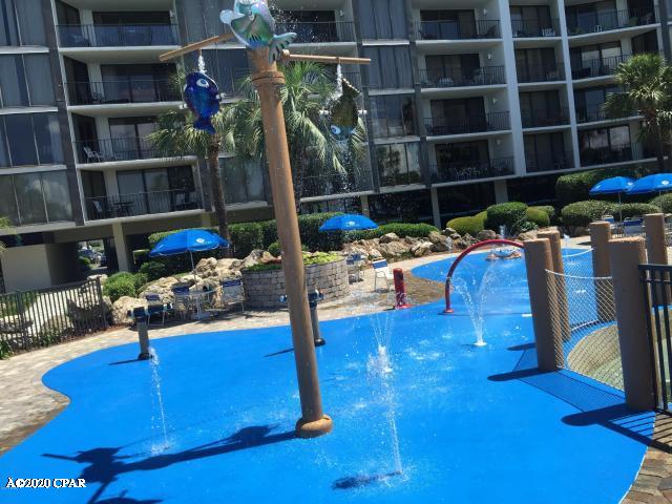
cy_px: 252
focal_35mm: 29
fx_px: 563
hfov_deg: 61.7
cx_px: 336
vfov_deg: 48.2
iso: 32
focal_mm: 4.15
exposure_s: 1/1276
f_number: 2.2
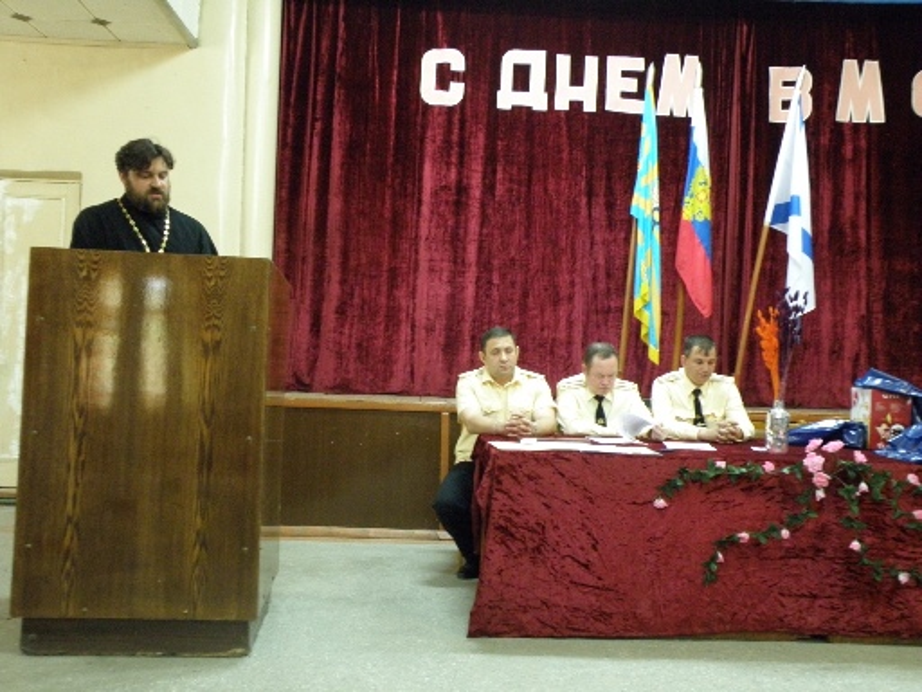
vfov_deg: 40.7
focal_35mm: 35
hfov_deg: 52.6
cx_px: 461
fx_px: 932
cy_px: 346
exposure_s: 1/6
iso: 400
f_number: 3.2
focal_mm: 6.32
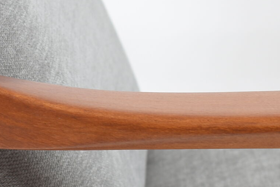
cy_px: 16
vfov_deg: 8.3
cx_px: 71
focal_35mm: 165
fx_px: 1284
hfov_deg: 12.4
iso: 100
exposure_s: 1/13
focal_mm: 28
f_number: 4.2
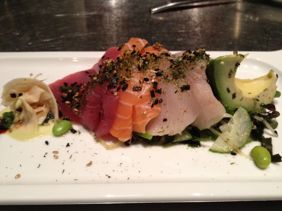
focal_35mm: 35
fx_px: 285
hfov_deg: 52.6
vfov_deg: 40.7
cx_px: 141
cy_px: 106
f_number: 2.4
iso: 400
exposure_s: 1/17
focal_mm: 4.28
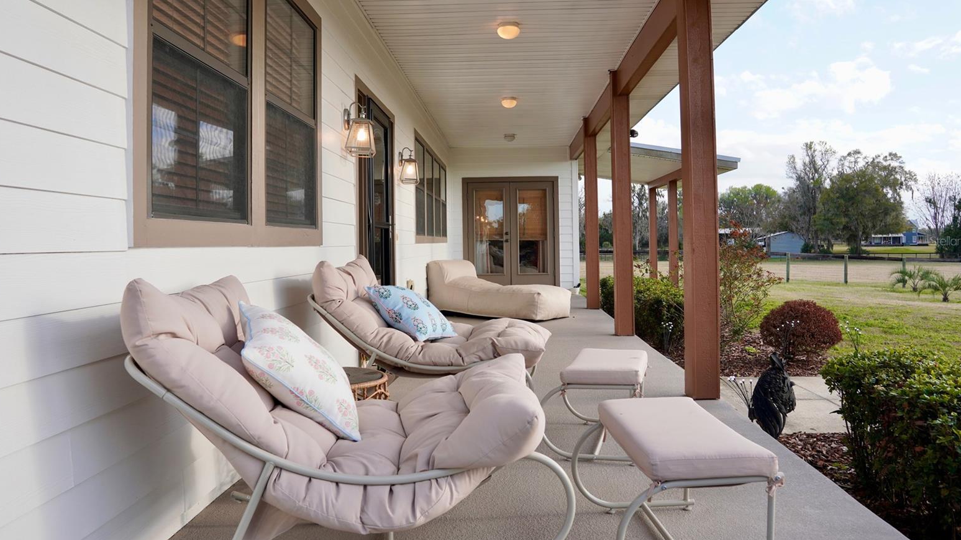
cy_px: 241
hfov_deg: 71.9
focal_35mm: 26
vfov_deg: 44.3
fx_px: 662
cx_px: 488
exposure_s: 1/200
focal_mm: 16
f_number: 5
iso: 100
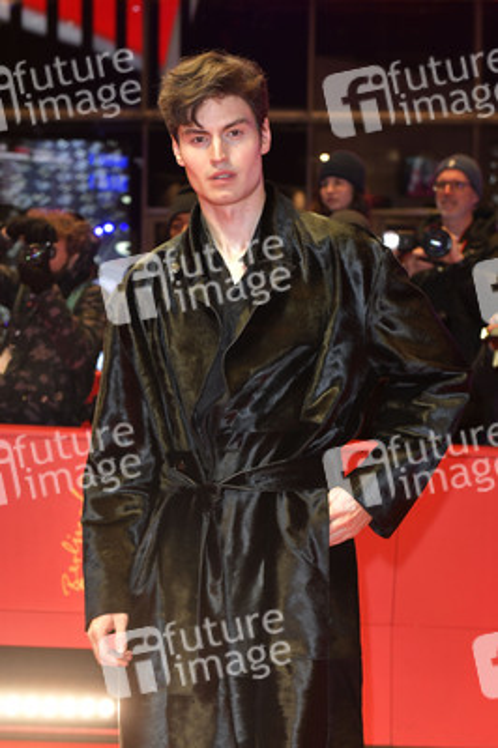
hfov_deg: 21.9
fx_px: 1289
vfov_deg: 32.4
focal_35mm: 62
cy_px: 374
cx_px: 249
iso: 1600
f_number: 5.6
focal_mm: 62
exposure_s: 1/200
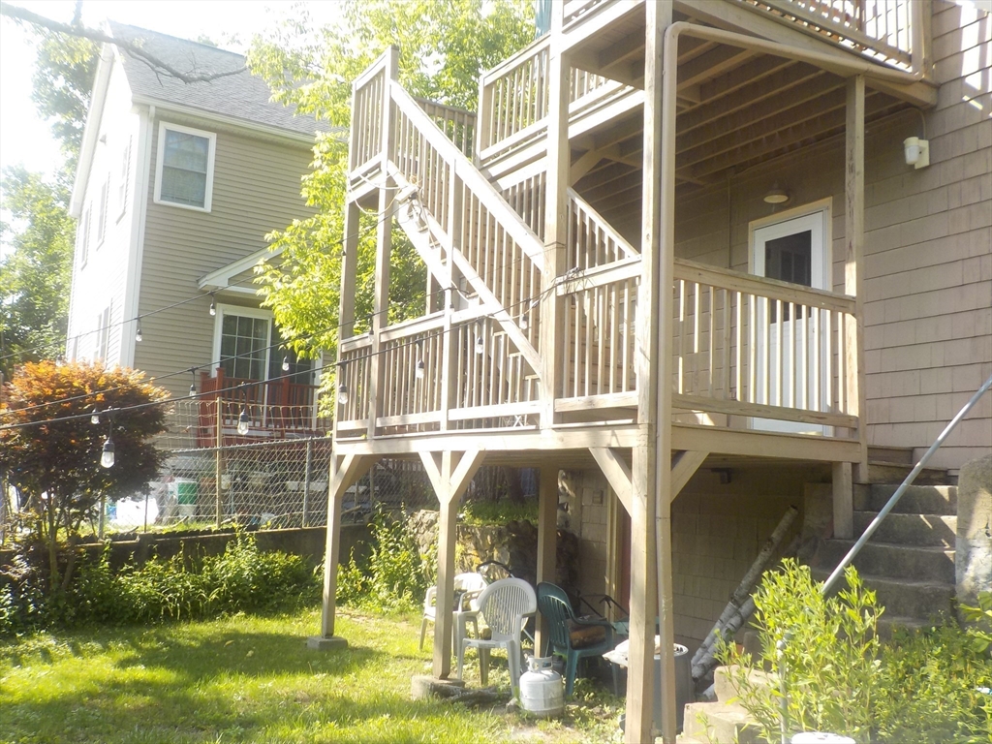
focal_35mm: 30
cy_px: 372
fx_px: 860
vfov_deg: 46.8
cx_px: 496
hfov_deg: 60.0
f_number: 3.3
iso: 125
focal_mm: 4.1
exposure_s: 1/250
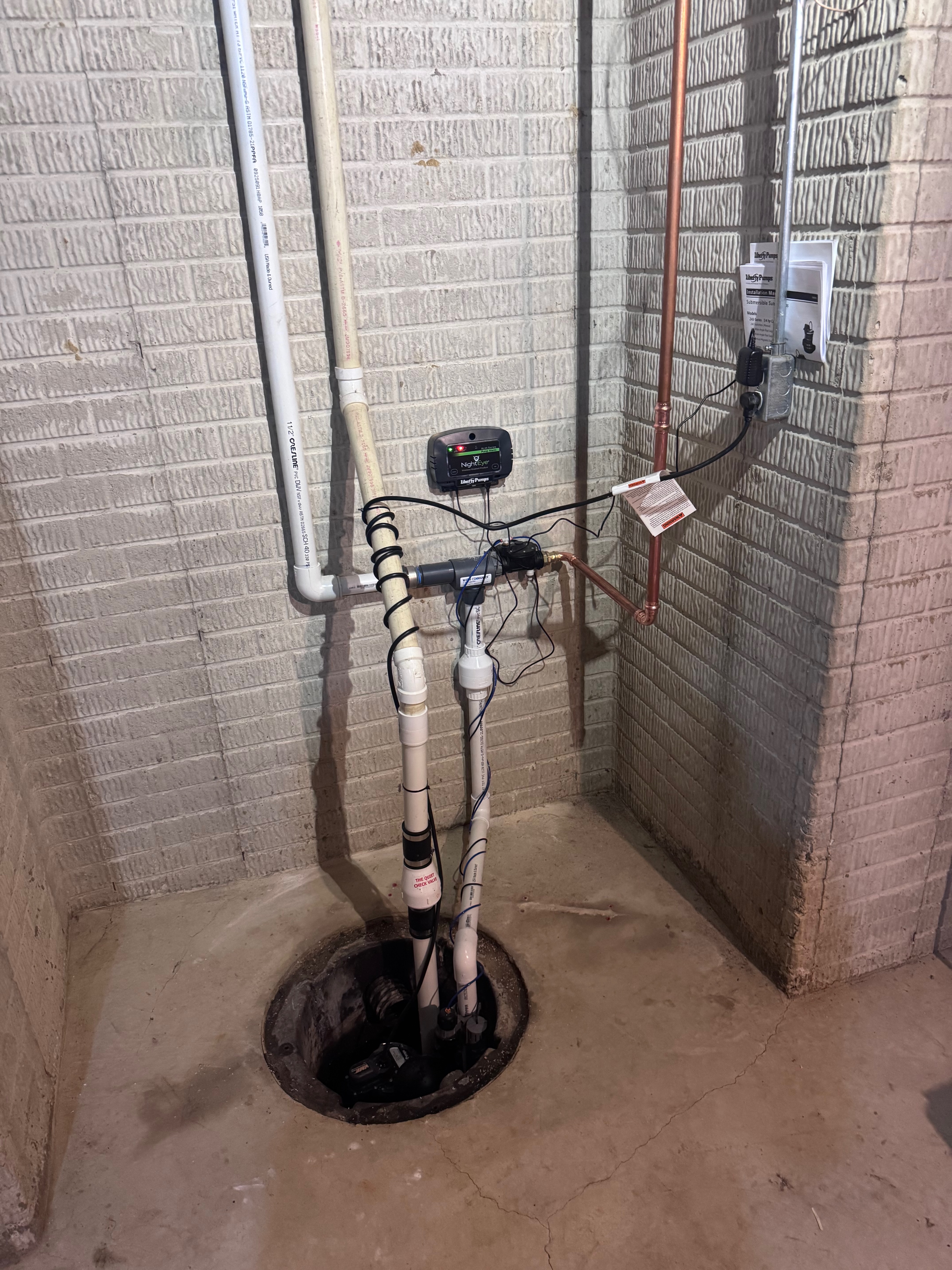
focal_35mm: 24
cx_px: 476
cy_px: 635
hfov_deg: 56.8
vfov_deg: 71.6
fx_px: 880
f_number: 1.78
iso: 640
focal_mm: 6.76
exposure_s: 1/60
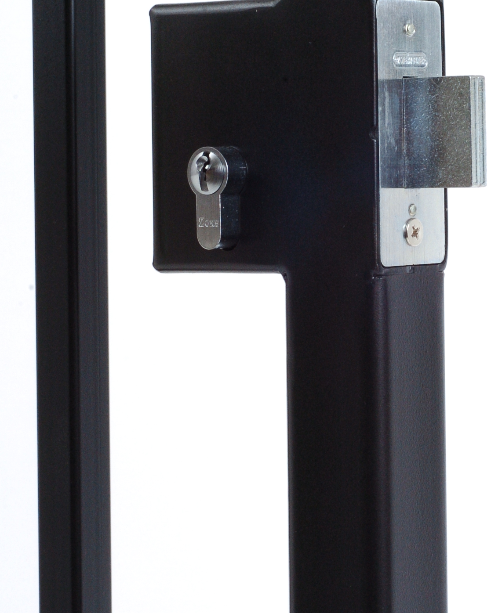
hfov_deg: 12.4
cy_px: 211
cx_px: 329
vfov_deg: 15.5
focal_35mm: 124
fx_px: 2252
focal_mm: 50
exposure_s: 1/60
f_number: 16
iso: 400
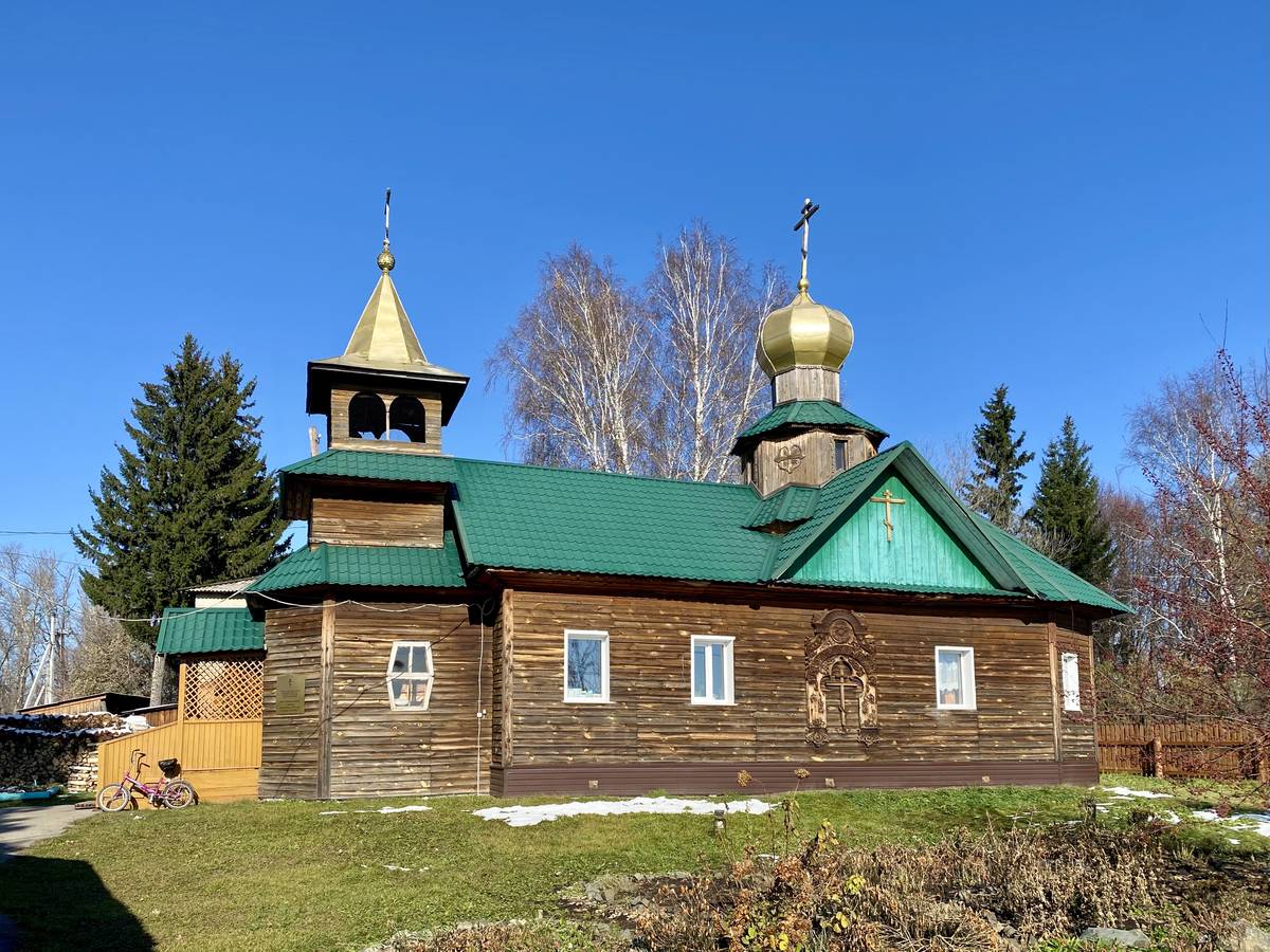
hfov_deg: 67.3
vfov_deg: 53.1
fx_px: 954
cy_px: 476
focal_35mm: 26
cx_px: 635
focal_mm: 4.25
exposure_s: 1/2222
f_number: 1.8
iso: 32
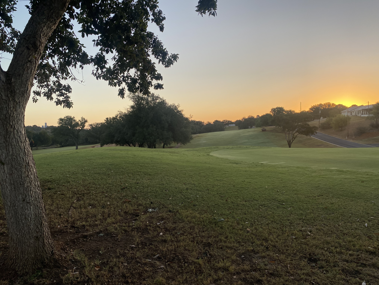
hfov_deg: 67.3
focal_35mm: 26
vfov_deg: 53.1
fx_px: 285
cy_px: 142
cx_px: 190
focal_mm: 4.25
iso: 32
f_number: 1.8
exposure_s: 1/573
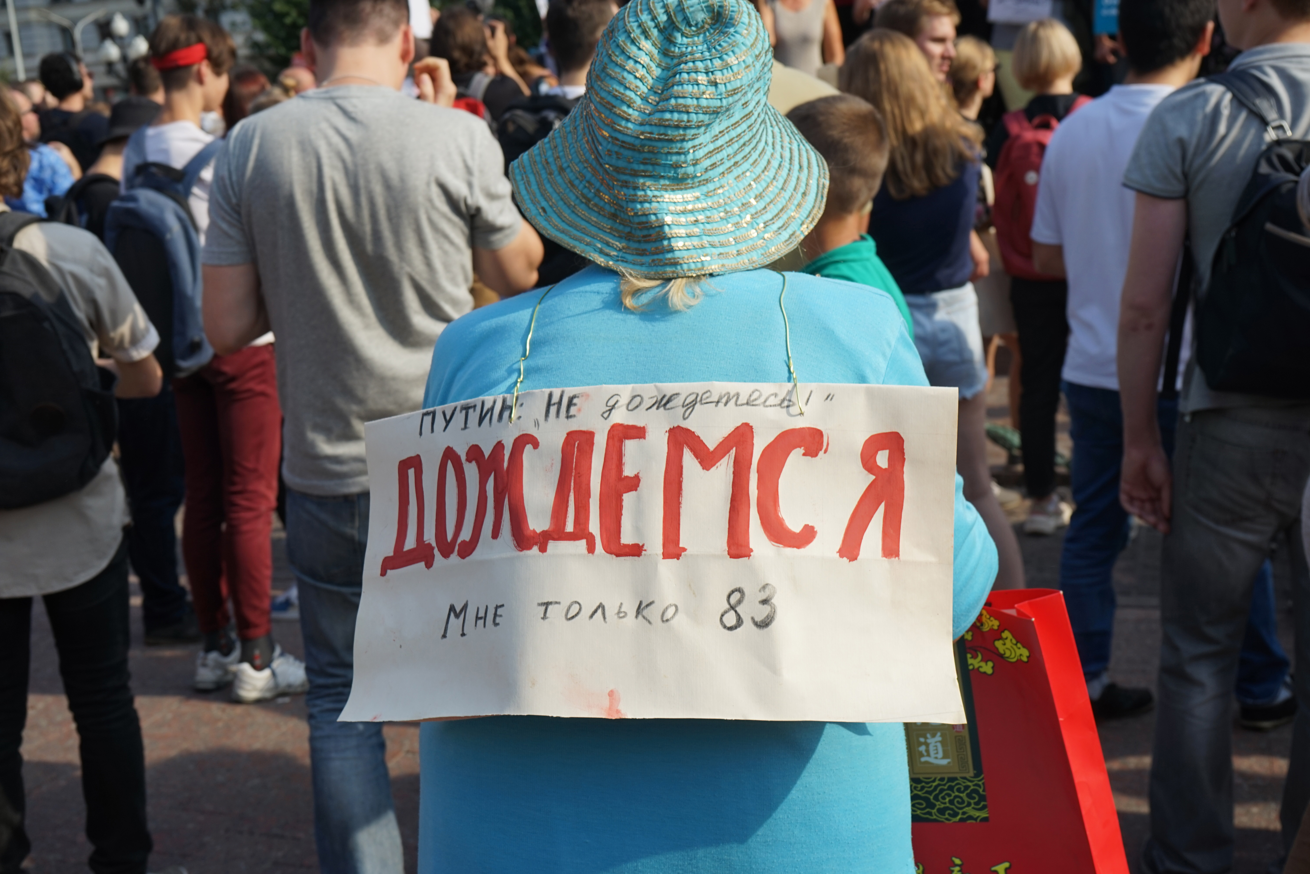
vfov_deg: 31.2
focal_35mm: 43
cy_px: 437
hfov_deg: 45.4
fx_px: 1565
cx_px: 655
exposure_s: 1/250
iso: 100
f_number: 7.1
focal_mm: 43
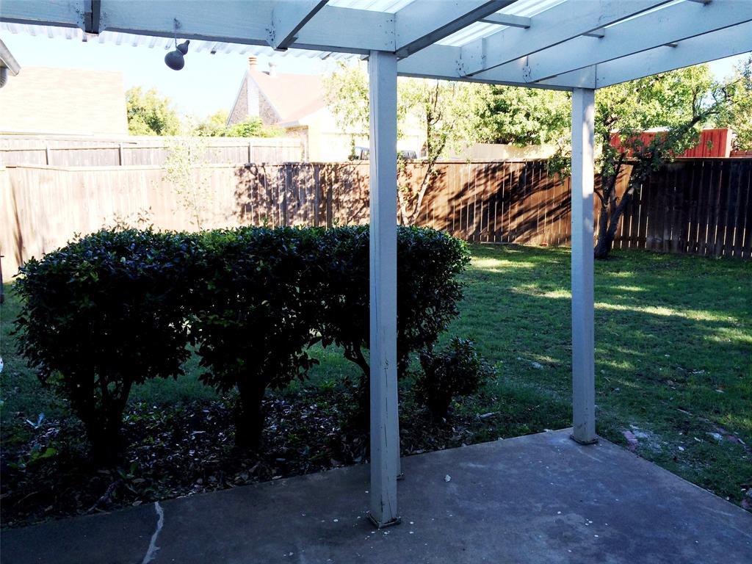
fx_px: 652
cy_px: 282
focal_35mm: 30
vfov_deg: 46.8
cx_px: 376
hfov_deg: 60.0
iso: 32
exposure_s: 1/456
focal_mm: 4.12
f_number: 2.2
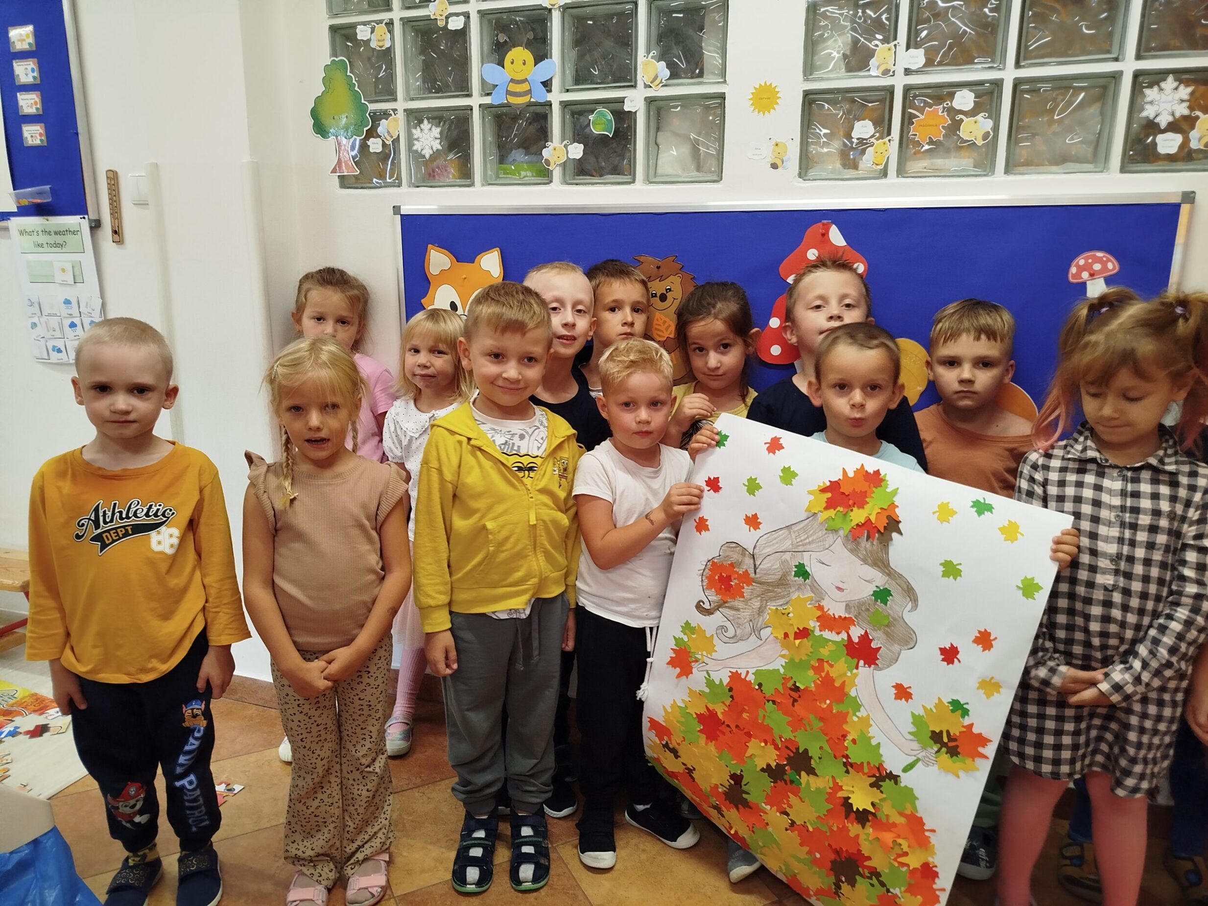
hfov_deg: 71.6
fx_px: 837
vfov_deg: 56.8
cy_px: 453
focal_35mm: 24
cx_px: 604
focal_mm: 5.31
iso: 160
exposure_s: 1/33
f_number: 1.7
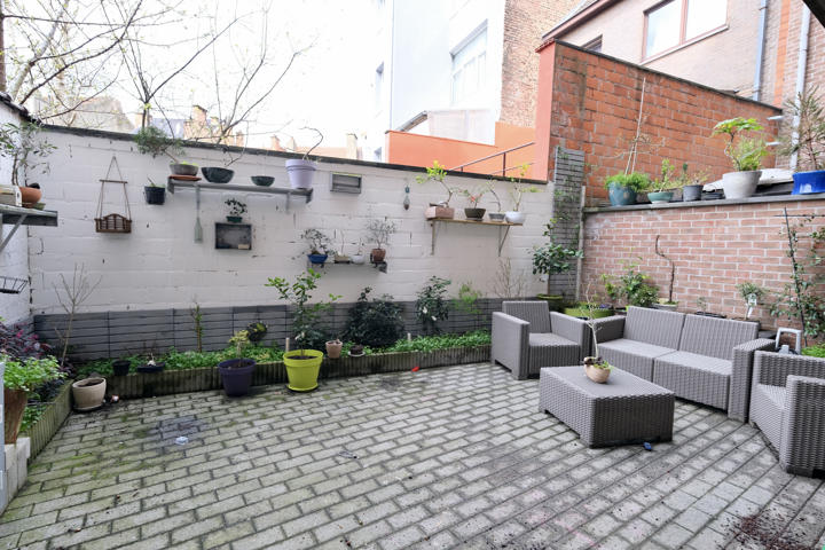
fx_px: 390
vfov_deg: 70.4
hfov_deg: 93.3
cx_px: 412
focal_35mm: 17
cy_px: 275
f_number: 4.5
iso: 320
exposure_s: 1/85
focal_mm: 11
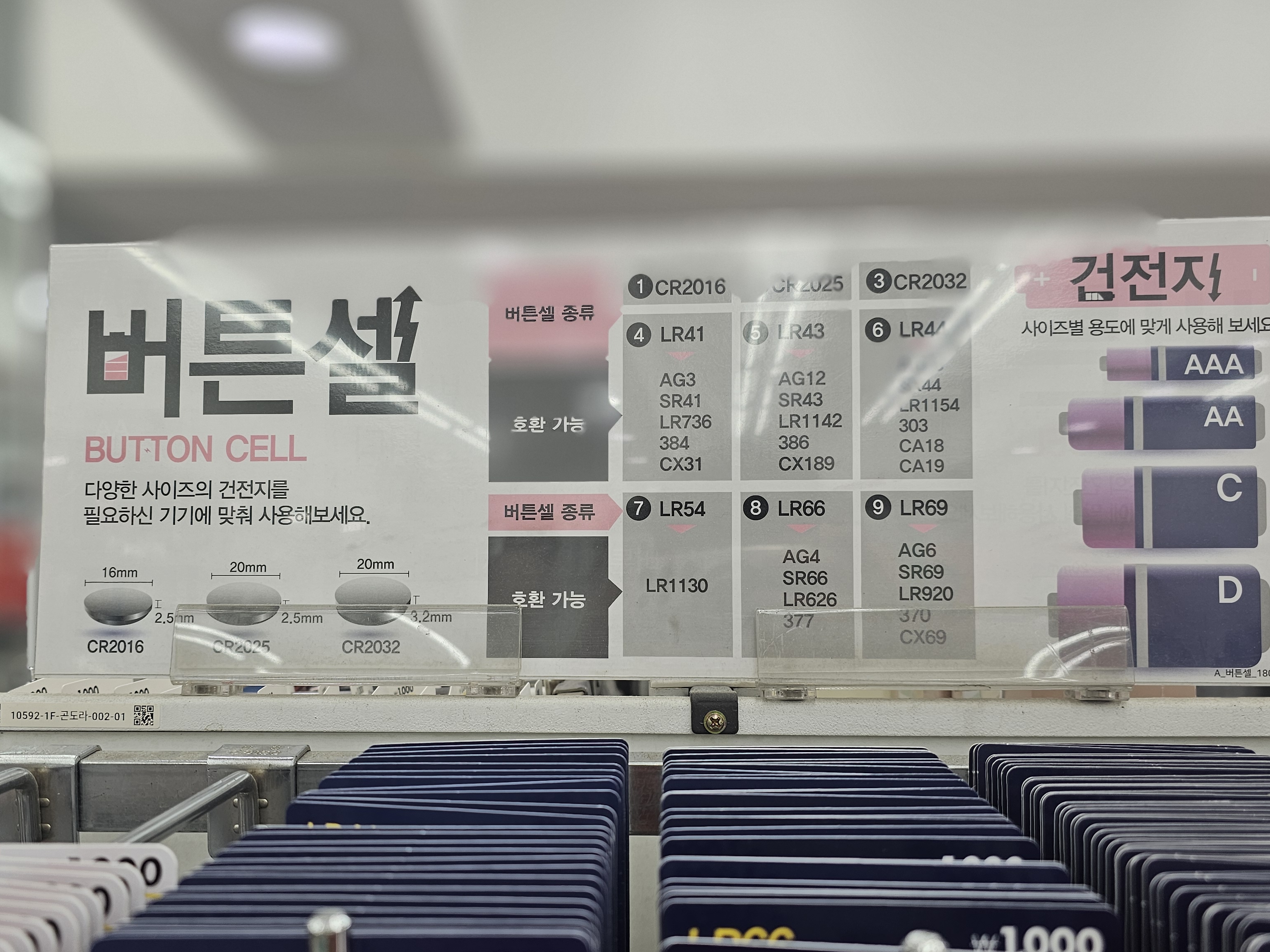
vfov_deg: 46.7
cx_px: 608
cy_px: 528
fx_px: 1101
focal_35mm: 30
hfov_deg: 59.9
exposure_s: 1/120
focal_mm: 6.3
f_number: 1.7
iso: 32
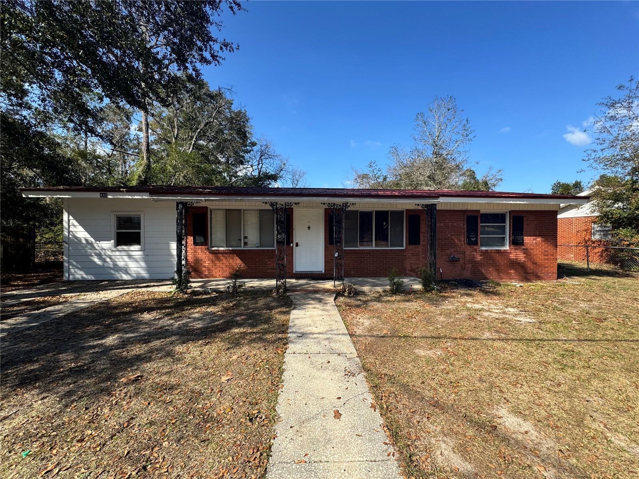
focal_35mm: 14
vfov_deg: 85.7
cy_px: 240
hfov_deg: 102.1
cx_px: 320
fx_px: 258
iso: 40
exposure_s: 1/879
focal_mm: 2.22
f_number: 2.2
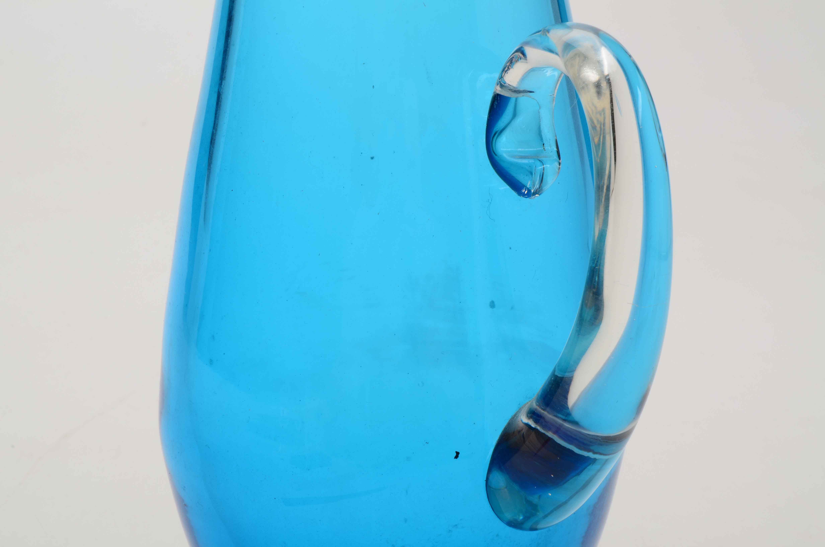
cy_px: 274
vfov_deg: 18.8
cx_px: 412
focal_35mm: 72
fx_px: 1647
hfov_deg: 28.1
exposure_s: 1/160
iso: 100
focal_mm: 48
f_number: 32
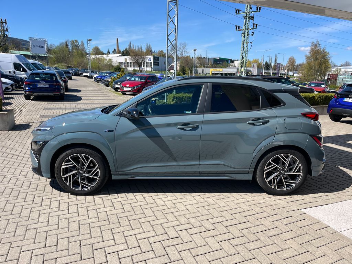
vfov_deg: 53.1
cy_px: 132
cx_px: 176
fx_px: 264
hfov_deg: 67.3
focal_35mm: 26
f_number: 1.6
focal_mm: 5.1
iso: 50
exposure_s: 1/2688
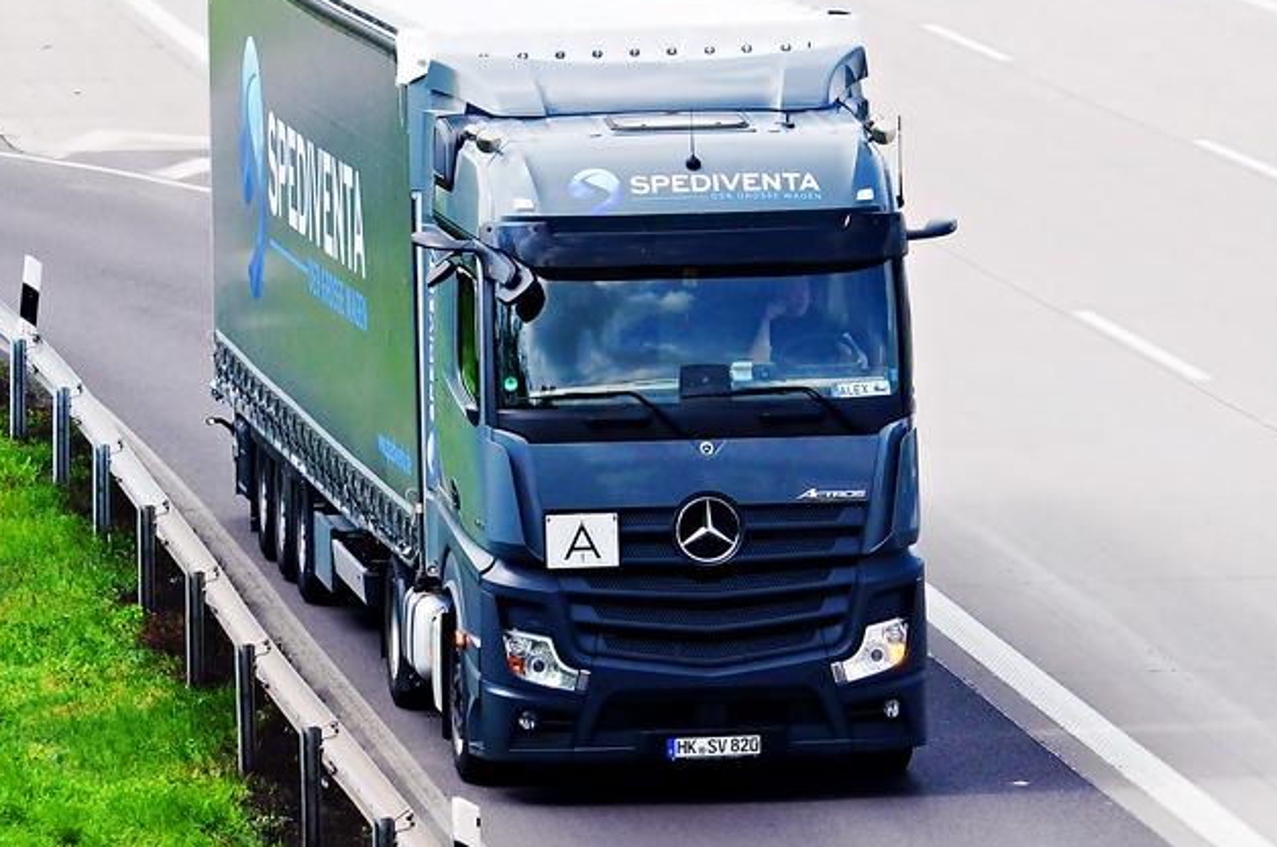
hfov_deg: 6.5
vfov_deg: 4.3
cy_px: 381
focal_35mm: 316
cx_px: 656
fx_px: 11179
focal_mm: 165
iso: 800
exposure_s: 1/1600
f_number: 10
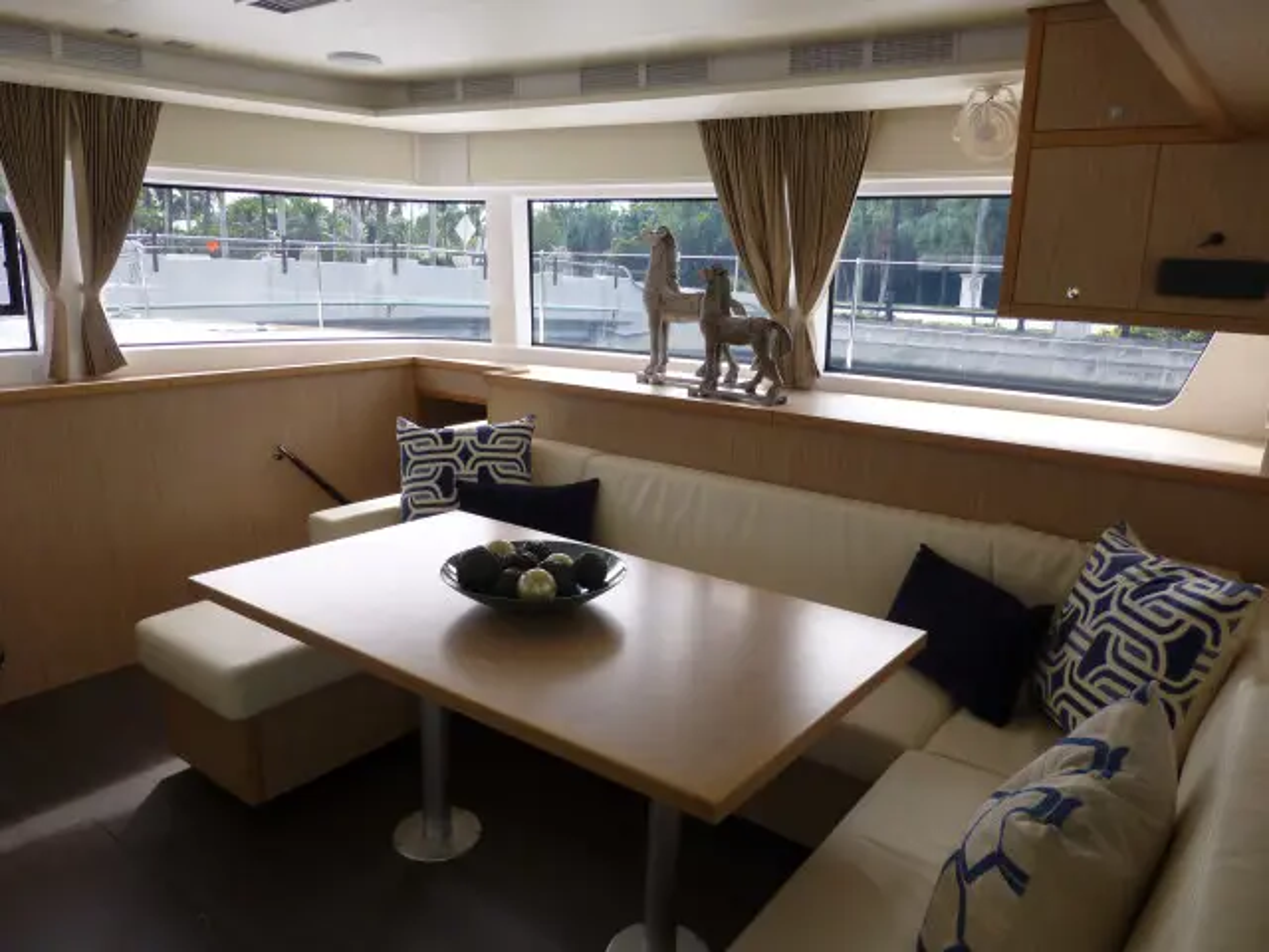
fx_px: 880
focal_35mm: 24
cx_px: 634
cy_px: 476
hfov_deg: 71.6
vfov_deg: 56.8
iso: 100
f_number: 4
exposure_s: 1/125
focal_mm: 4.3
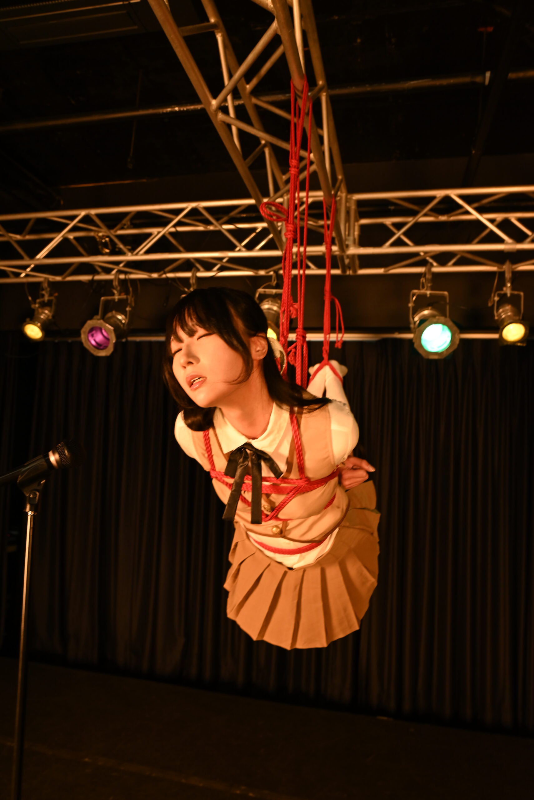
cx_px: 267
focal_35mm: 24
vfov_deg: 73.7
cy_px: 400
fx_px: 533
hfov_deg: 53.2
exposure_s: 1/200
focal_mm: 24
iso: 1000
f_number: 4.5
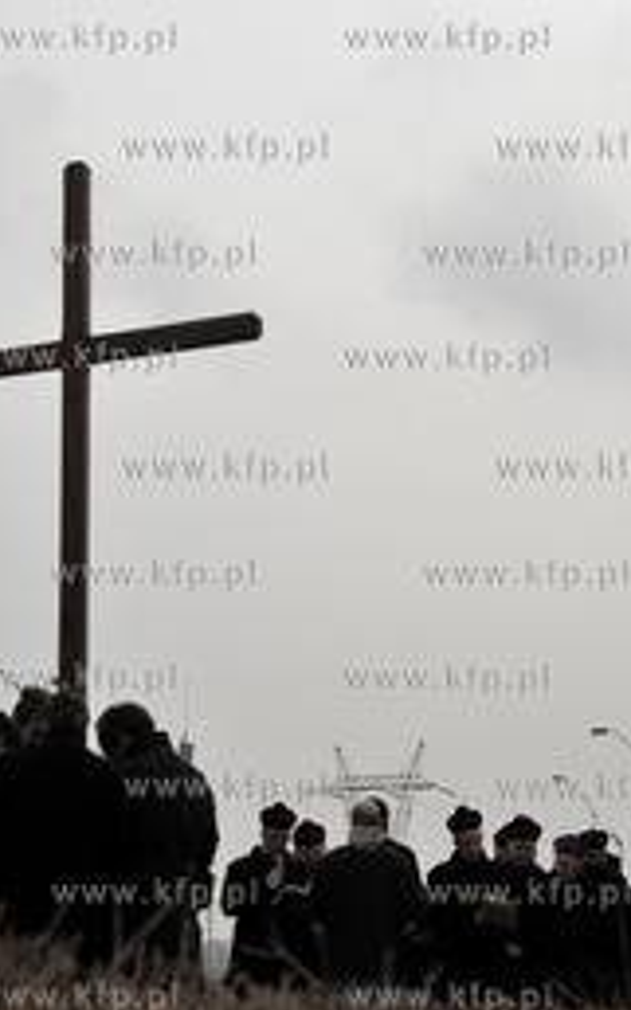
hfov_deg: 18.9
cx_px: 364
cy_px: 517
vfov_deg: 29.9
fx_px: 1895
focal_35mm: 69
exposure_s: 1/4000
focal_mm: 29
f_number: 5.6
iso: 400
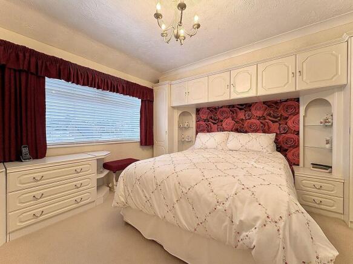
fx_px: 143
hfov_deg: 102.1
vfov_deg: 85.7
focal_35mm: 14
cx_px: 176
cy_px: 132
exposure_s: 1/100
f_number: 2.2
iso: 100
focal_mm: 2.22
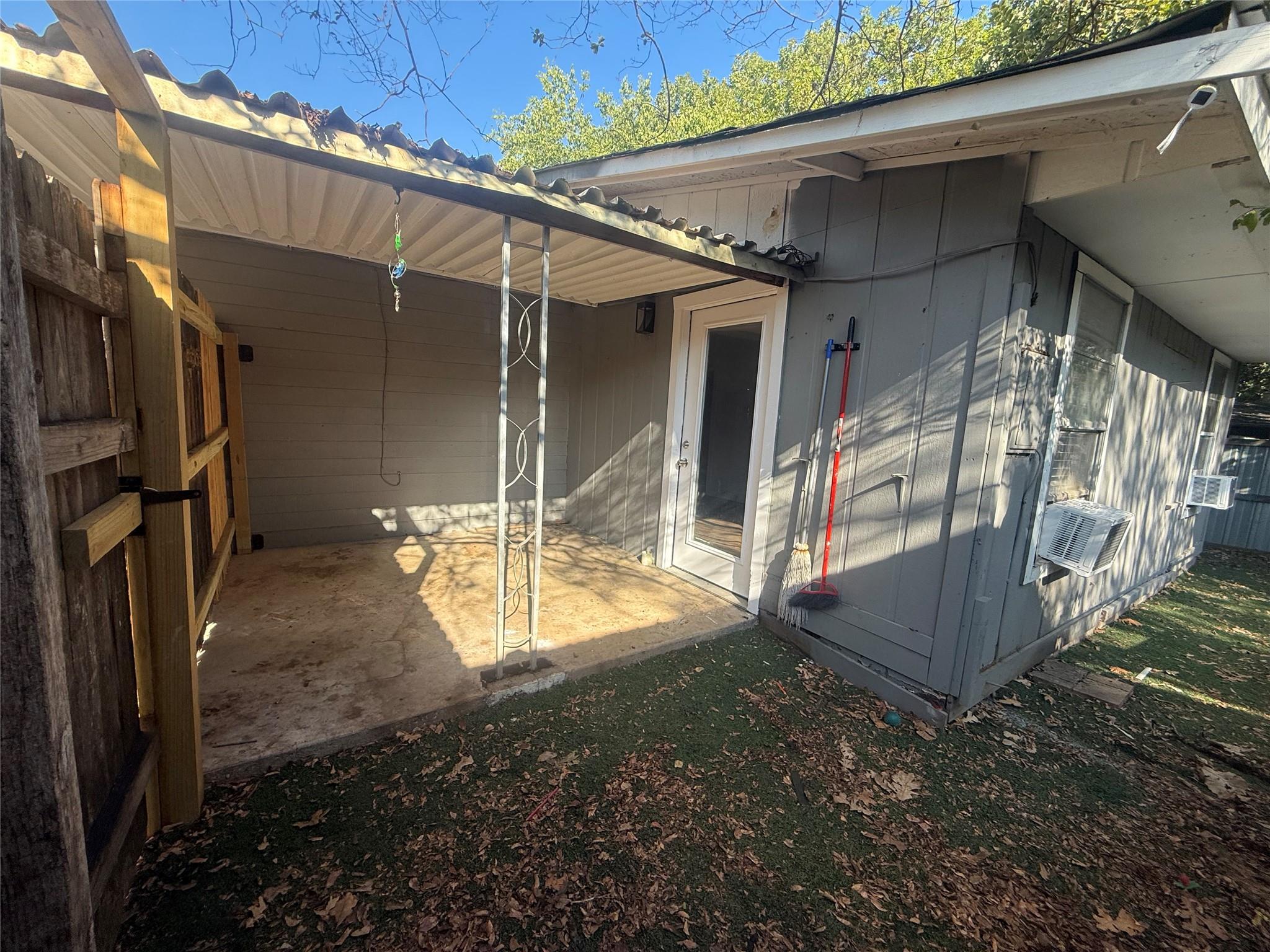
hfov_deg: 102.1
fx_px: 514
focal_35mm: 14
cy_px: 476
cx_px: 635
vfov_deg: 85.7
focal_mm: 2.22
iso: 50
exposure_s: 1/336
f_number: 2.2
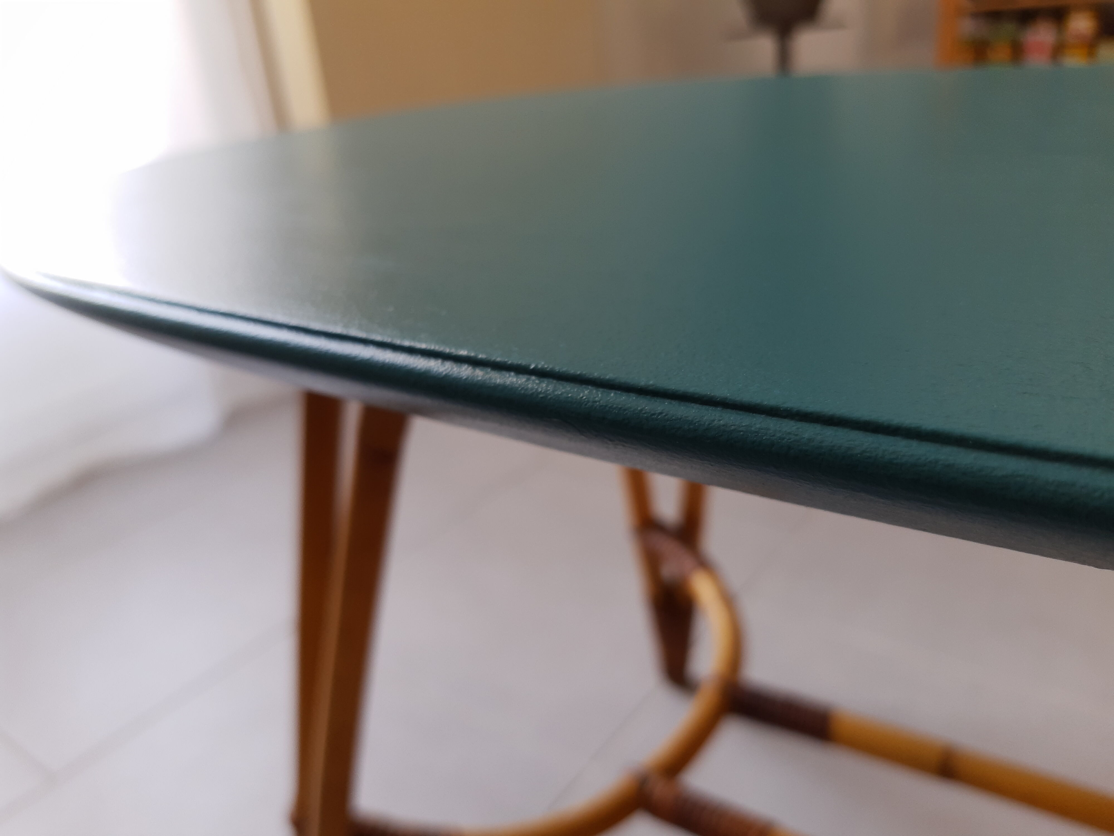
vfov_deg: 53.1
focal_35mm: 26
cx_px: 557
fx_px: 837
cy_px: 418
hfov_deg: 67.3
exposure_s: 1/50
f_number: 1.7
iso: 40
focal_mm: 4.75
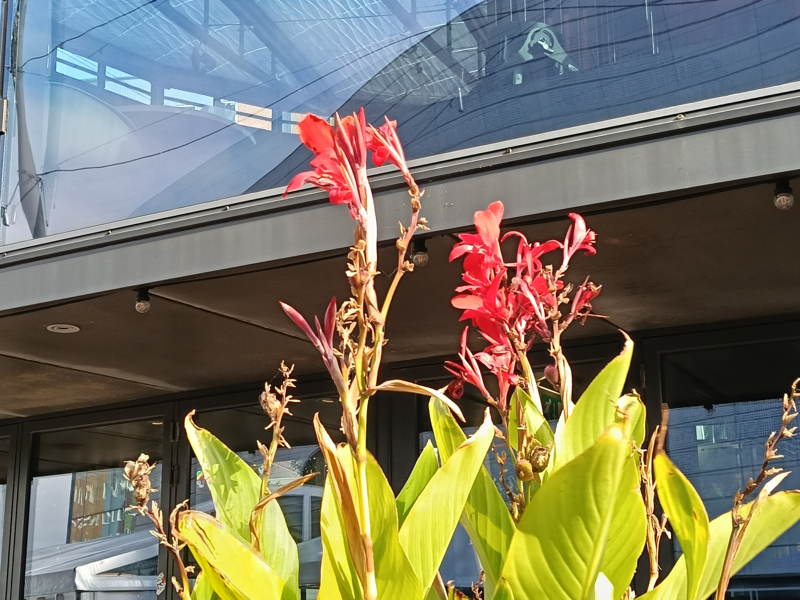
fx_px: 1248
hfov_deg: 35.5
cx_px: 400
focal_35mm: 54
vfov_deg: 27.0
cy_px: 300
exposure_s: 1/114
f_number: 1.8
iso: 50
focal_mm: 3.98
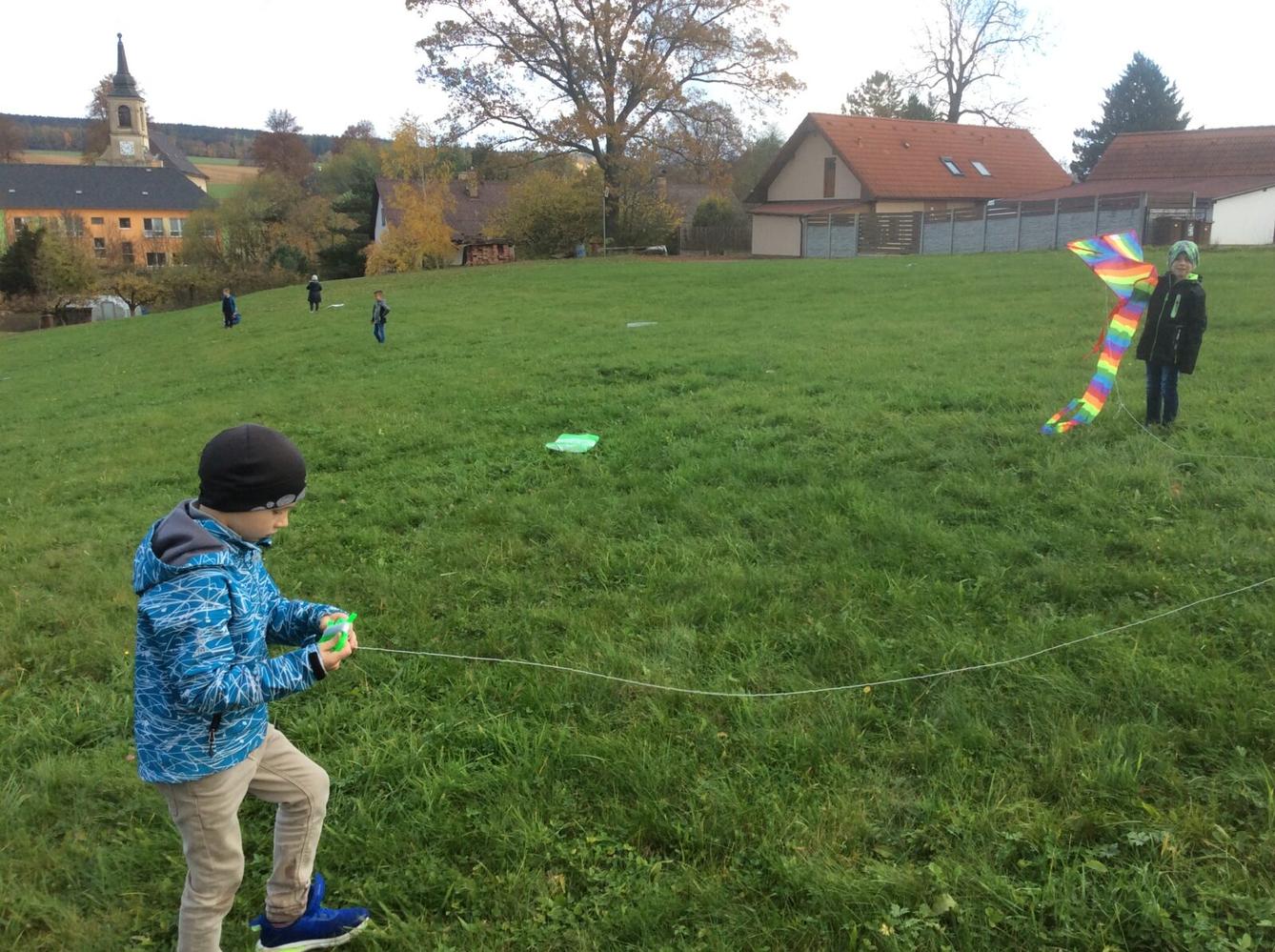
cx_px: 638
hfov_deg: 56.9
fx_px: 1177
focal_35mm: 32
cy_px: 476
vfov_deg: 44.0
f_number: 2.4
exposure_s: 1/321
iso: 32
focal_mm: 3.3
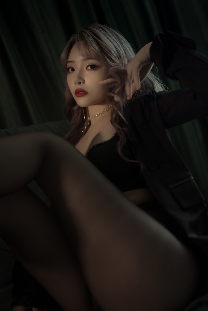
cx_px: 104
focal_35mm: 35
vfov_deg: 54.4
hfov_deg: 37.9
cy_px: 156
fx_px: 303
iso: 160
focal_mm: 35
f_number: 1.6
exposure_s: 1/200
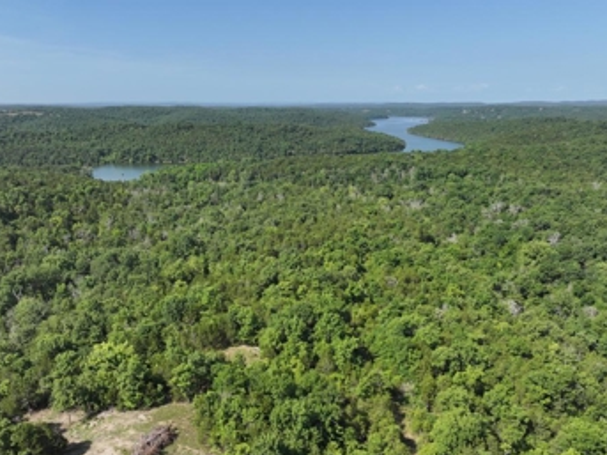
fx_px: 491
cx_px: 285
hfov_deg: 63.4
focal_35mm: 28
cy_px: 251
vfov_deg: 49.6
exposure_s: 1/1600
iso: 110
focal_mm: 12.29
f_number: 2.8
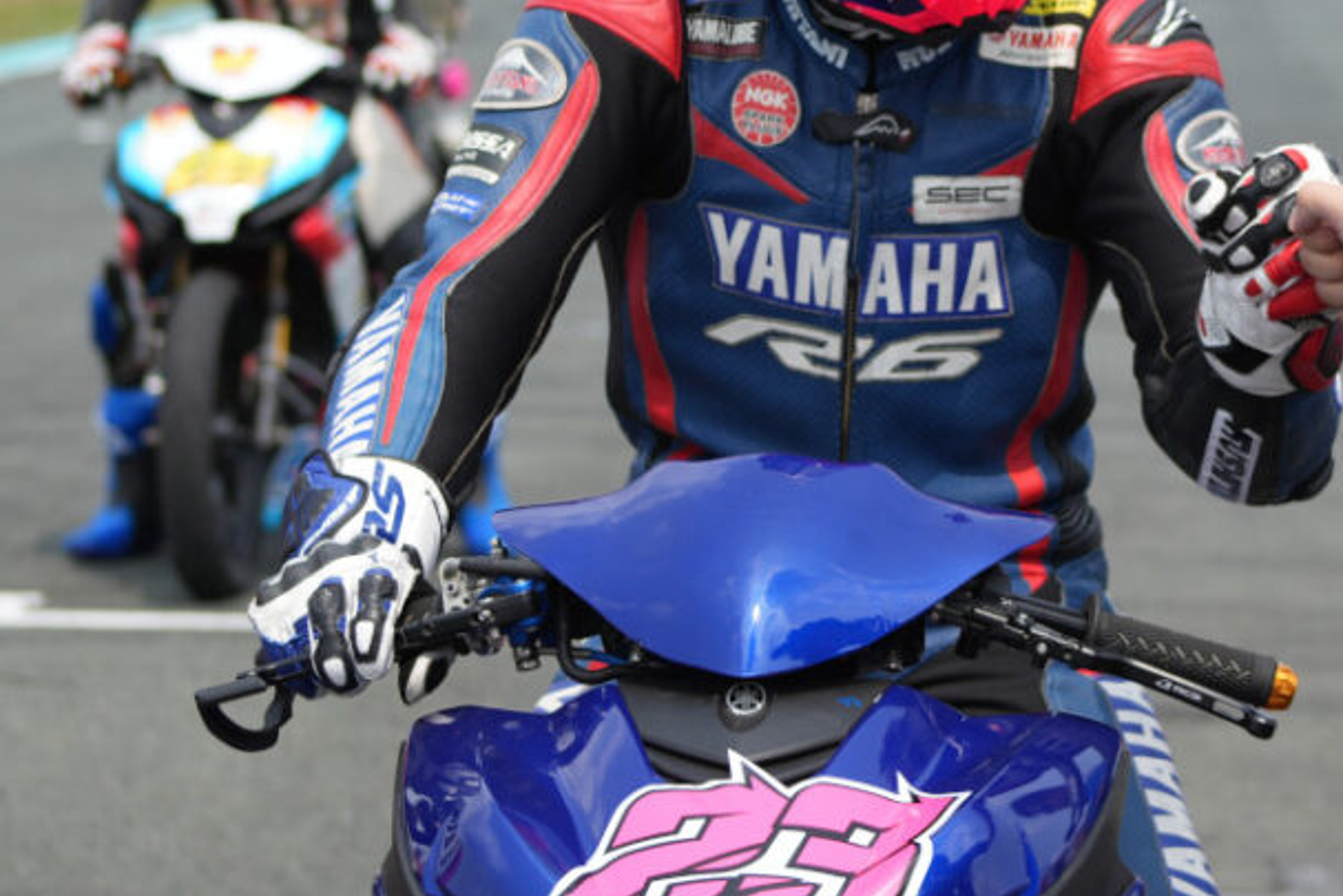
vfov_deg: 7.2
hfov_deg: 10.8
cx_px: 1009
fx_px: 7083
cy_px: 167
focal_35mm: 190
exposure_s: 1/500
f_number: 5
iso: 100
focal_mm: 75
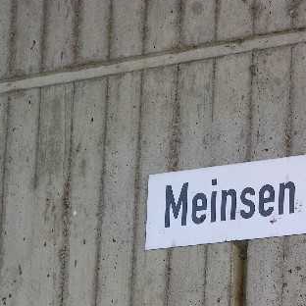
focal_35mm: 233
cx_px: 202
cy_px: 209
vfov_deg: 7.5
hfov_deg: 7.5
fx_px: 2330
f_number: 4.3
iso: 50
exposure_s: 1/68.1
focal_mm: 34.7
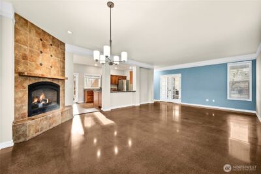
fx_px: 94
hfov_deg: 108.3
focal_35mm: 13
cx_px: 130
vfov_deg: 85.5
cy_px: 87
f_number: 7.1
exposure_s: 1/15
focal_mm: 13
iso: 1000
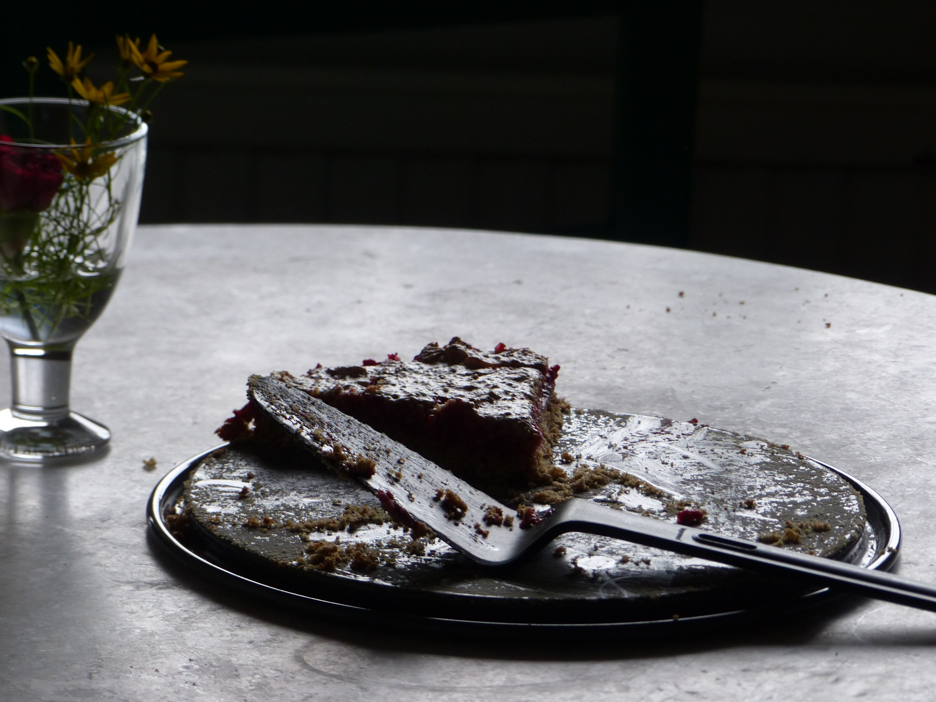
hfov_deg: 7.8
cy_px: 351
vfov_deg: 5.9
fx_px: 6868
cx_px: 468
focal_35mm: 254
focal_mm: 45.7
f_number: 2.8
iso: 200
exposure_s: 1/80
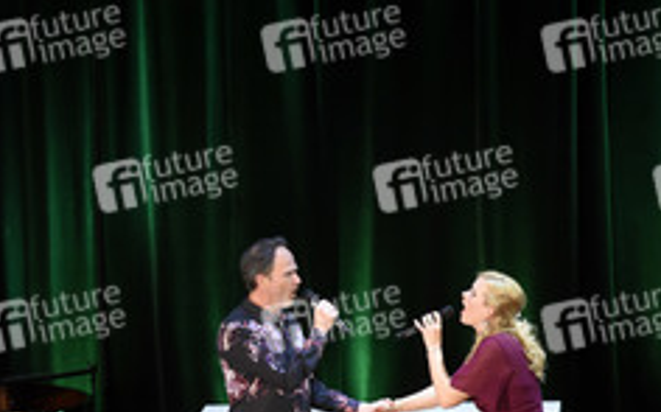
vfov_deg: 5.6
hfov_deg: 8.9
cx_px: 91
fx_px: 4211
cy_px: 390
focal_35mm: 234
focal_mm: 120
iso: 1600
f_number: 6.3
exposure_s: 1/60
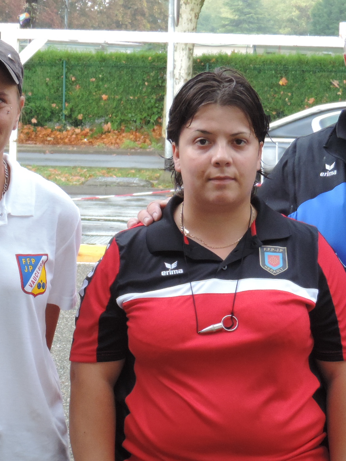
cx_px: 67
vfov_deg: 15.9
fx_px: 1653
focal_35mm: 124
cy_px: 277
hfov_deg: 11.9
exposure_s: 1/60
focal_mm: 9.8
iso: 360
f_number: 3.7
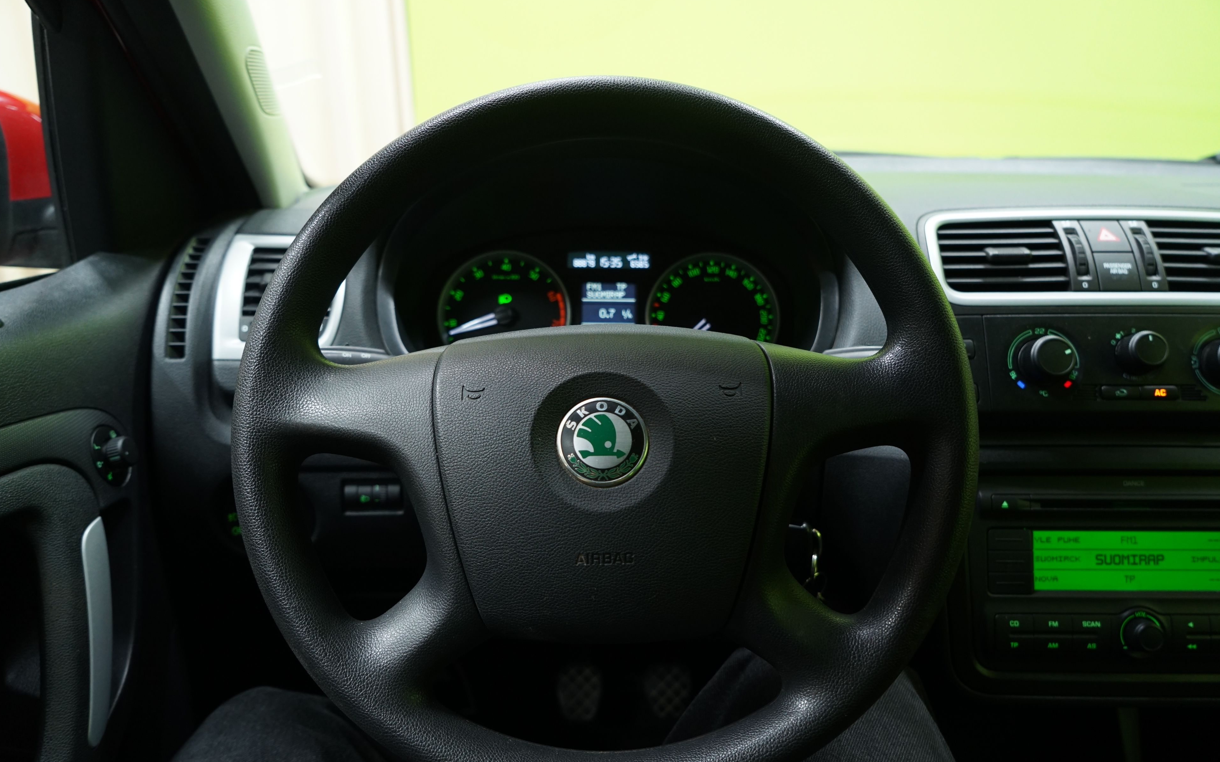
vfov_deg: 49.2
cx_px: 610
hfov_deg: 72.5
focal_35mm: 25
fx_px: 831
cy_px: 411
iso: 1000
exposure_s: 1/20
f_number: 4.5
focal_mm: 24
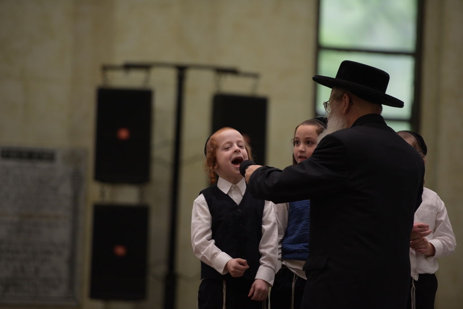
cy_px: 154
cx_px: 232
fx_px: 2572
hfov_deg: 10.3
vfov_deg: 6.9
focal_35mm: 200
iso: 320
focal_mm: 200
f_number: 2.8
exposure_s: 1/125
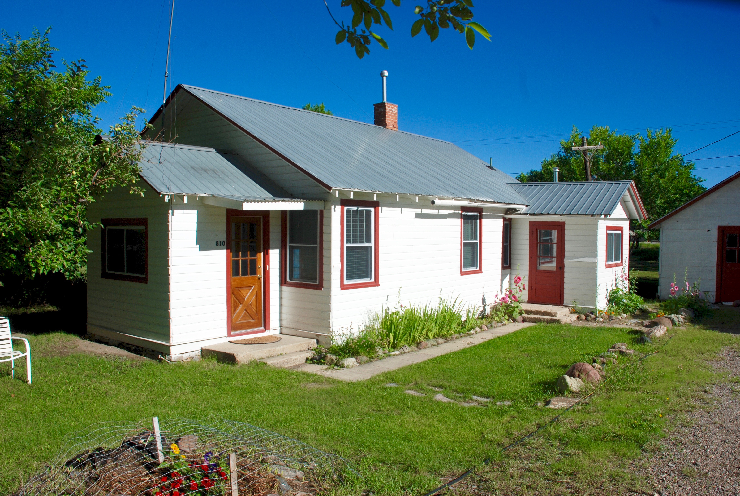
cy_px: 248
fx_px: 556
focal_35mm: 27
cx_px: 370
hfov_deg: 67.3
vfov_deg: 48.0
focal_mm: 18
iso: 100
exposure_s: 1/320
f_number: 9
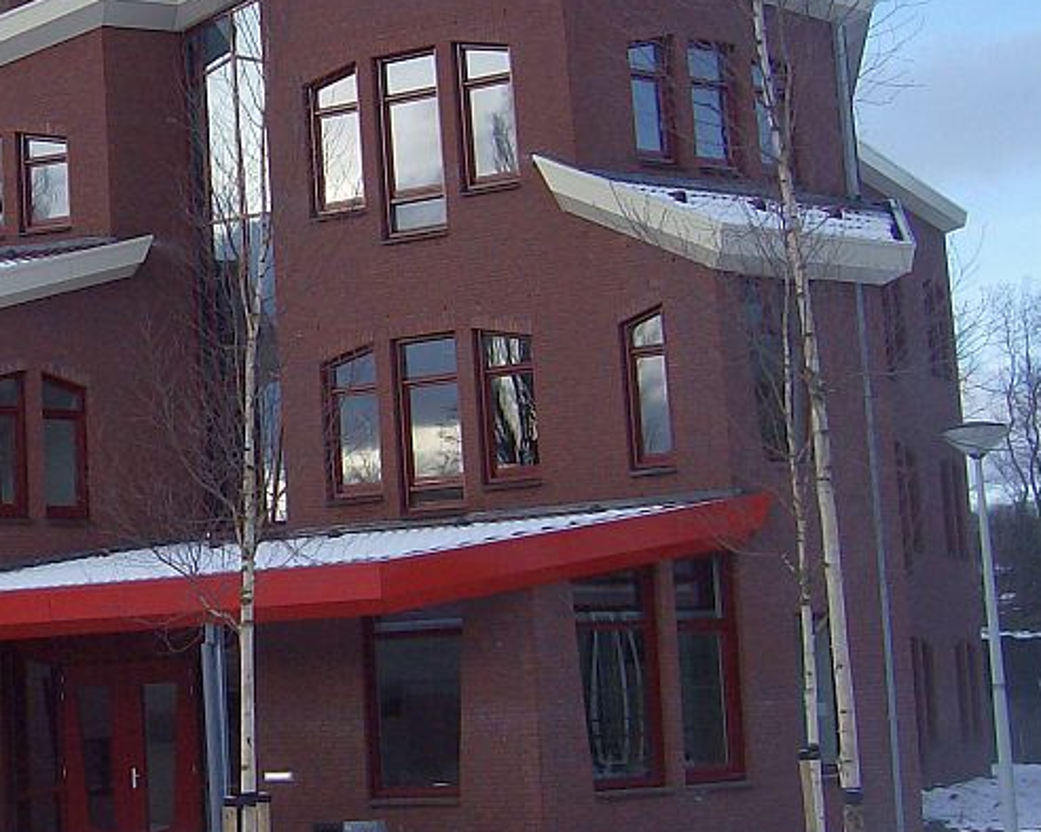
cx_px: 17
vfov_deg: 20.9
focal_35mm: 73
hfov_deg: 24.9
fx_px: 2248
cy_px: 342
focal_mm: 6
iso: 100
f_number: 4.7
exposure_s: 1/222
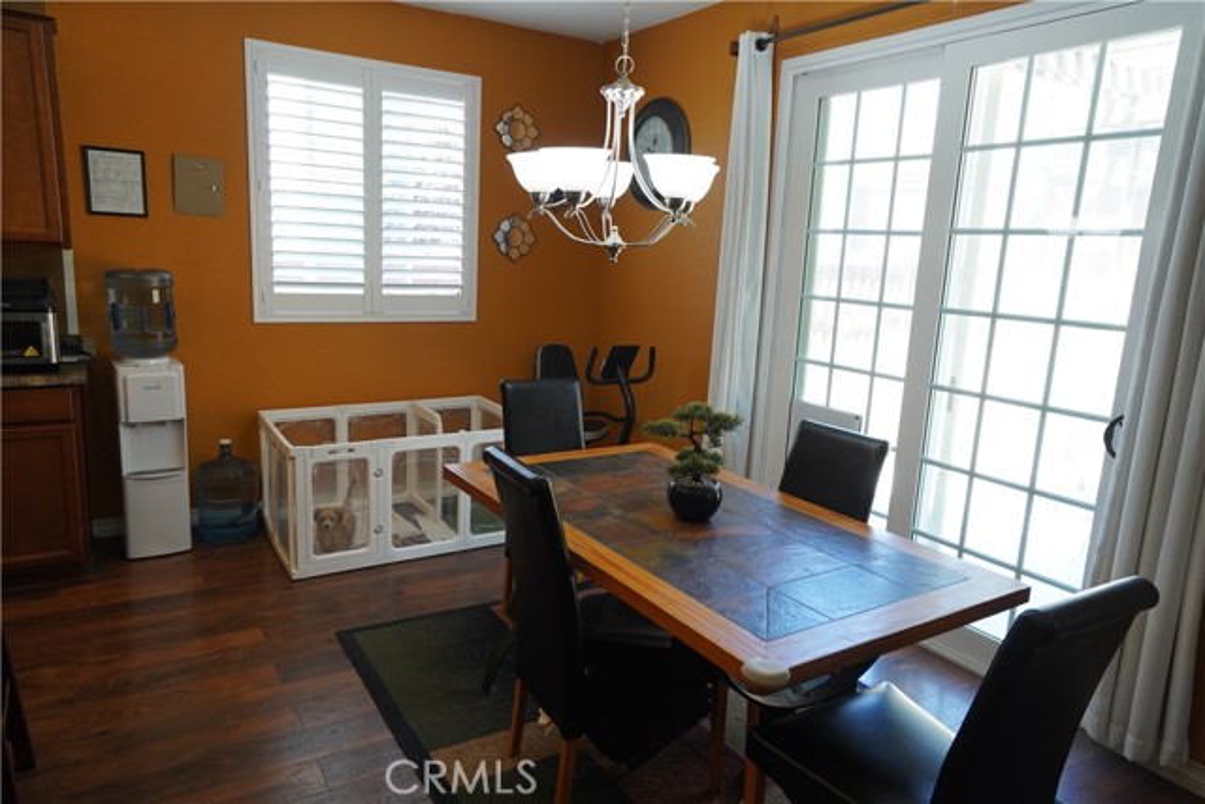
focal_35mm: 24
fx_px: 803
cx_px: 602
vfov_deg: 53.2
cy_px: 402
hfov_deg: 73.7
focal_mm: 24
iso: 1600
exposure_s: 1/80
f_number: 6.3
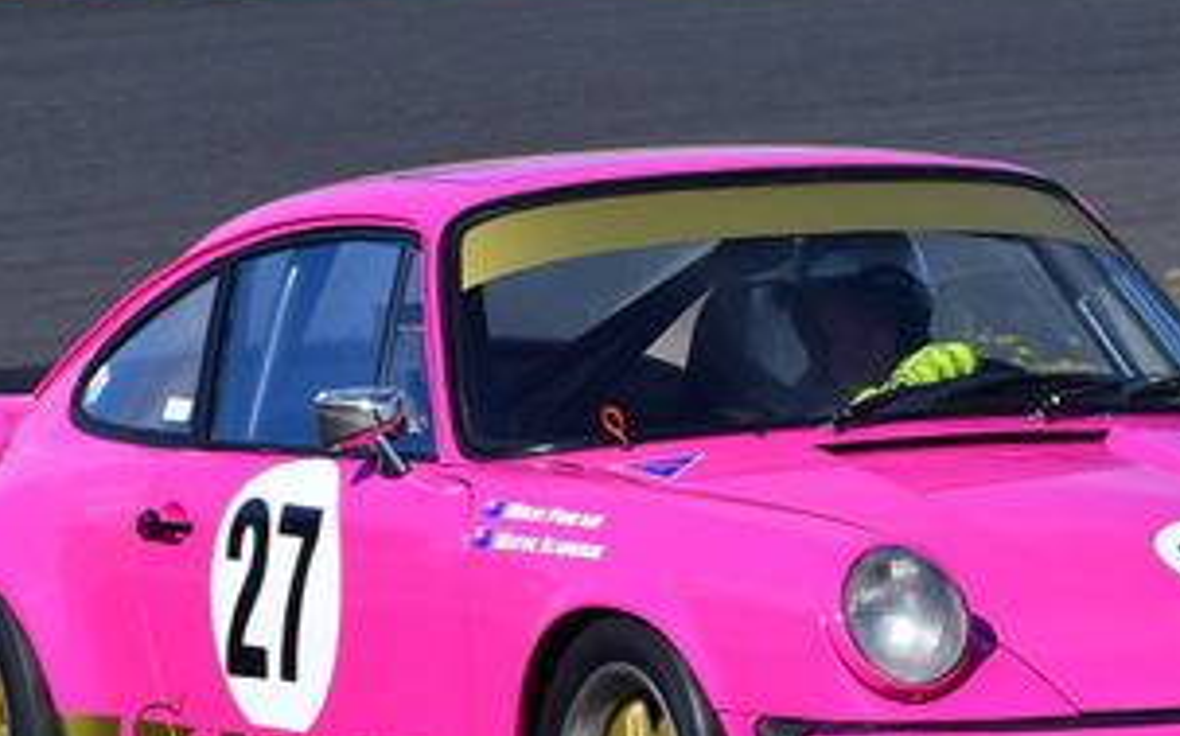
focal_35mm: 808
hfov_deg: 2.6
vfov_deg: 1.6
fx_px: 25970
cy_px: 175
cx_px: 771
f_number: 11
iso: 400
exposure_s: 1/640
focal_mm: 200
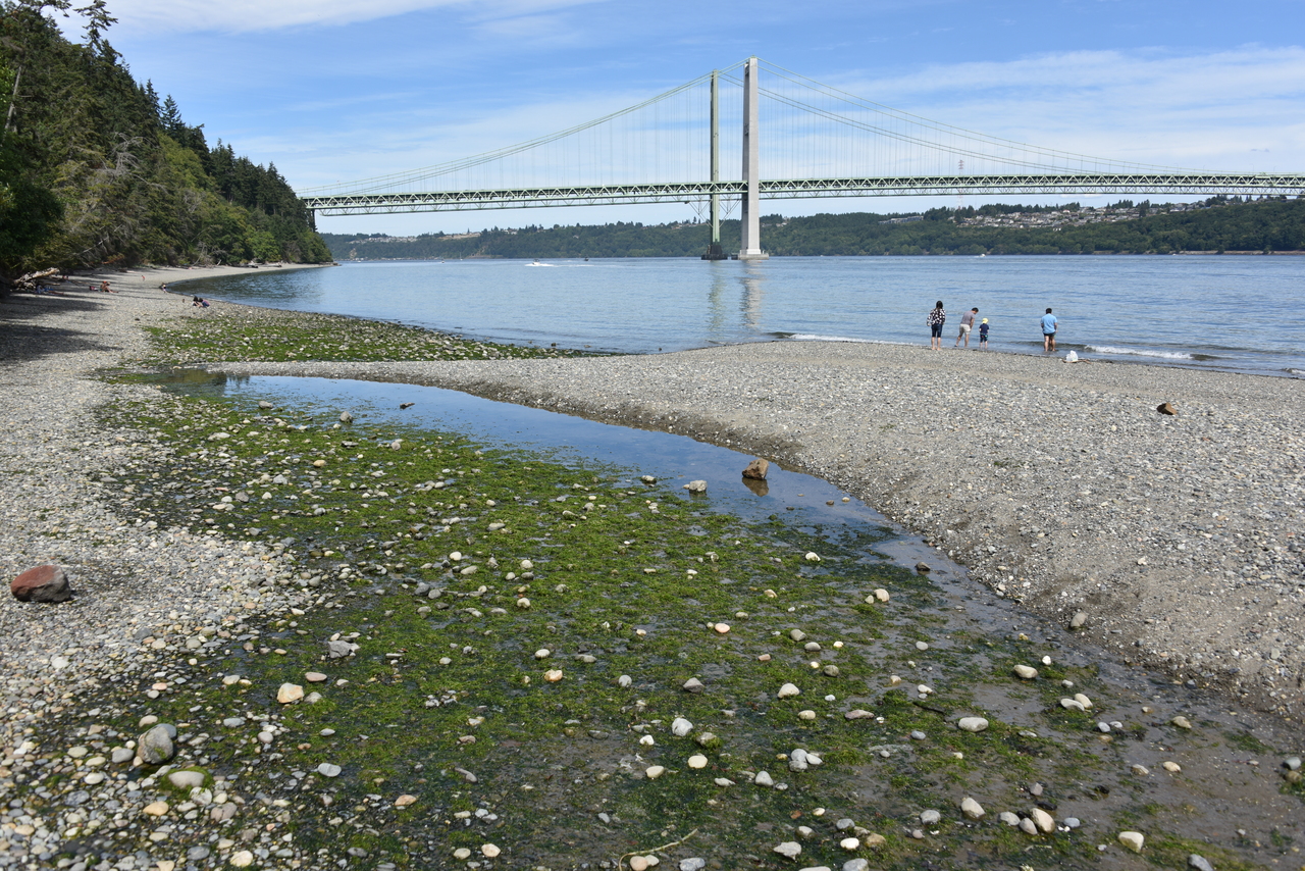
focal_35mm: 28
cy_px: 436
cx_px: 652
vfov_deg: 46.4
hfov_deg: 65.5
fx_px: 1015
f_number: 9
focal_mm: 28
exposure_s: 1/250
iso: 100
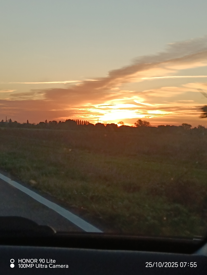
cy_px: 138
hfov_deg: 17.6
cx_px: 104
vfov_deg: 23.3
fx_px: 670
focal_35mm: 84
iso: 100
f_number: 1.9
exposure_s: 1/263
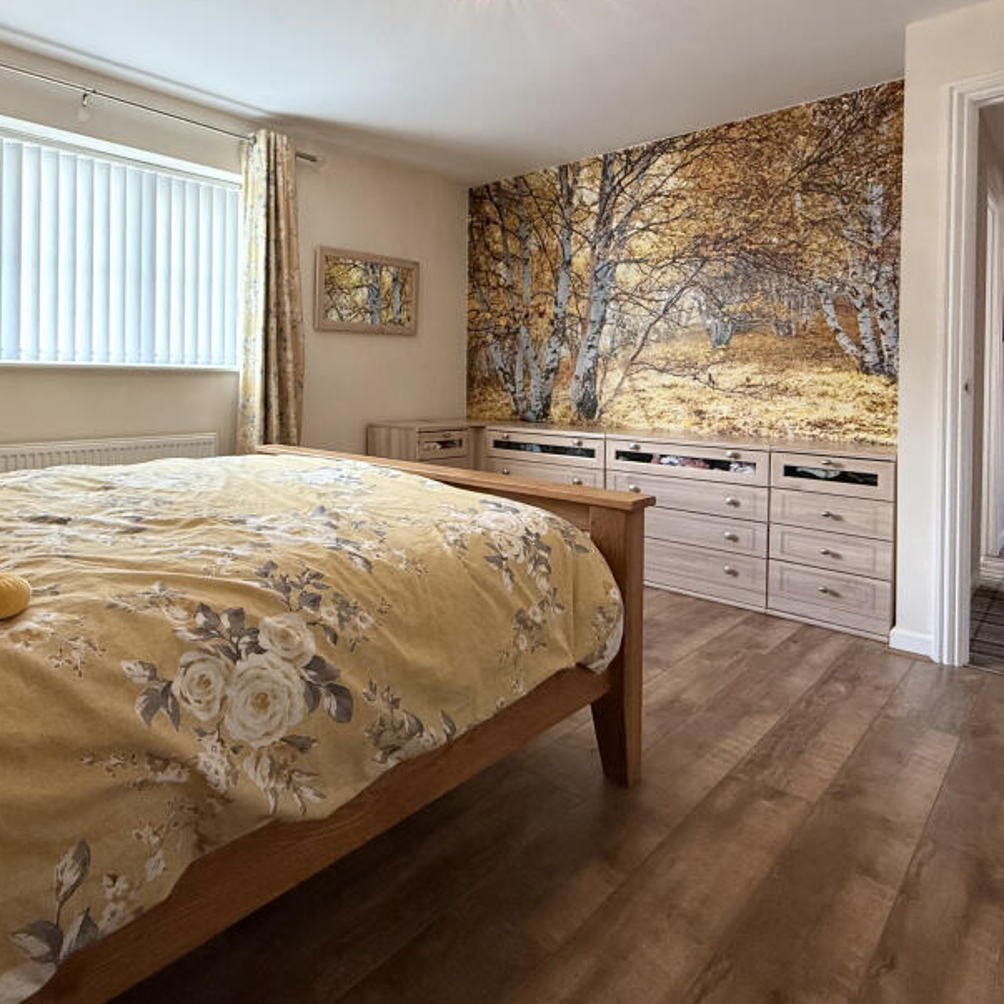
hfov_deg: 71.2
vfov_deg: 71.2
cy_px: 388
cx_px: 390
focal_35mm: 21
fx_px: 689
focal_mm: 2.22
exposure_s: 1/100
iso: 200
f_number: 2.2
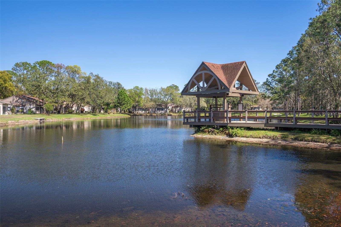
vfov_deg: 43.6
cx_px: 170
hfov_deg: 61.9
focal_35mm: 30
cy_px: 114
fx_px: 284
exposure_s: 1/80
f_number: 9
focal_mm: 30
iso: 320
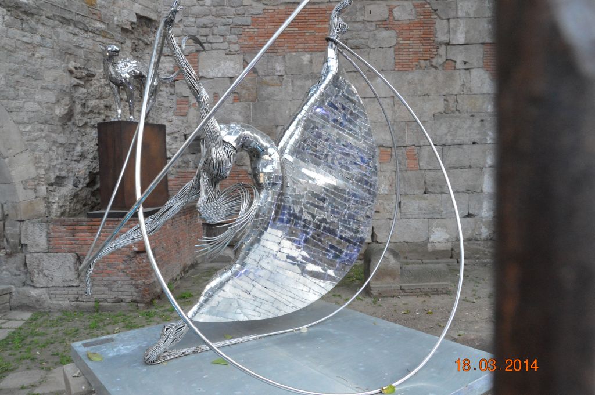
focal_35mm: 27
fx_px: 446
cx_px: 298
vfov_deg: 47.9
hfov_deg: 67.4
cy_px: 198
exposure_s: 1/160
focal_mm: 18
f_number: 6.3
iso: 3200
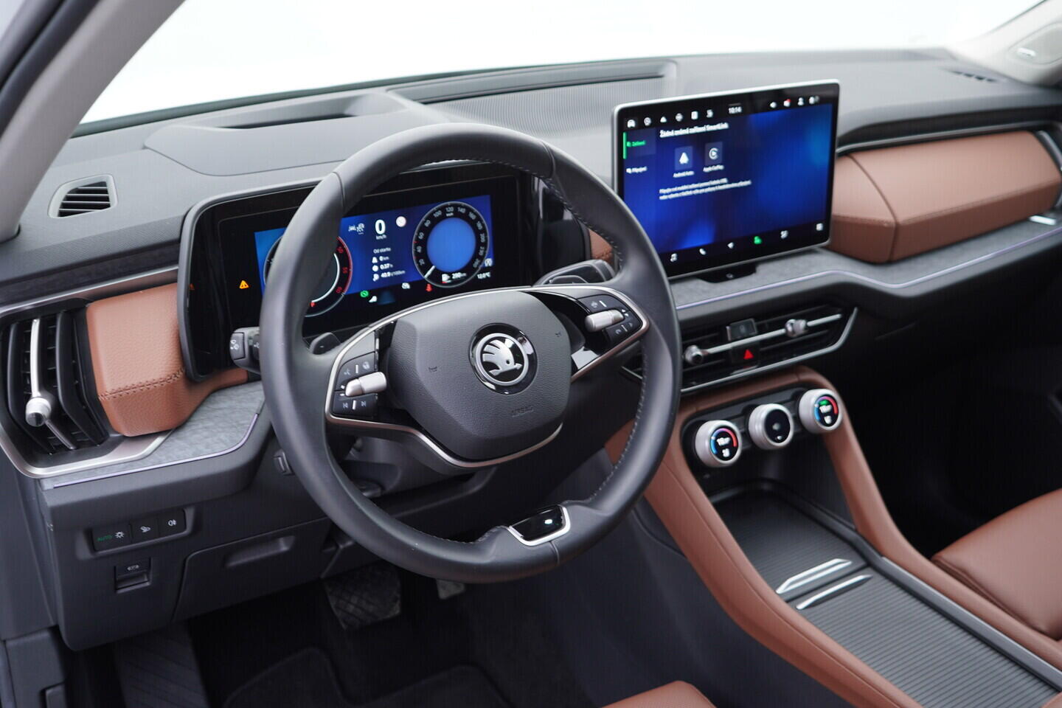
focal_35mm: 36
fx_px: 1062
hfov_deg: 53.1
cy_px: 354
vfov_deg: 36.9
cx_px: 531
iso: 200
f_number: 2.8
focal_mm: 24
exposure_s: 1/40
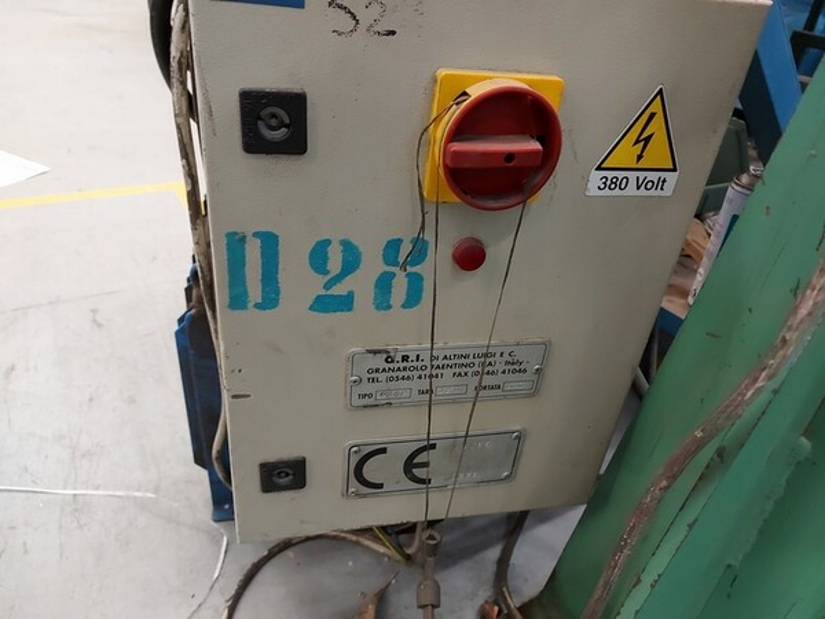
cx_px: 412
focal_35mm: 24
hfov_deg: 71.6
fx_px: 572
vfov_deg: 56.8
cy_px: 310
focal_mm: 5.23
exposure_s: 1/24
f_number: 1.8
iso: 320
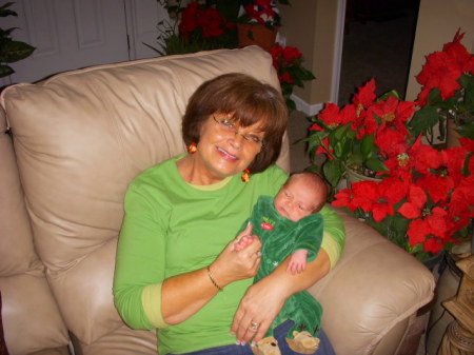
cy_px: 178
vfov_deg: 37.7
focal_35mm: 38
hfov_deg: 49.0
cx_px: 237
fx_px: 520
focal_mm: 6.3
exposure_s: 1/40
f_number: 3.3
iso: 125
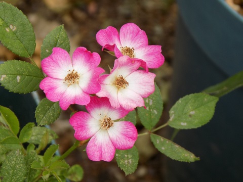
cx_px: 122
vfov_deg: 3.7
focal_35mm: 402
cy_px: 91
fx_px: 2822
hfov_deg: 4.9
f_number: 5.9
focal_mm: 71.5
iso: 80
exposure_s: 1/80
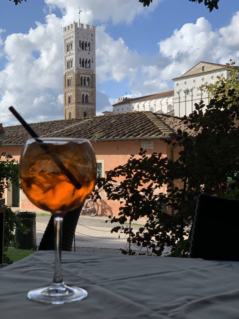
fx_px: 479
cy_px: 160
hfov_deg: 28.0
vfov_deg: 36.8
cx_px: 120
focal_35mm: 52
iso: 16
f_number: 2.4
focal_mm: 6
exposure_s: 1/826
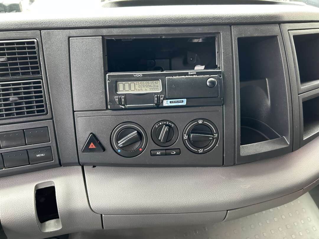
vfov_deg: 53.1
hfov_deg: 67.3
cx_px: 160
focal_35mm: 26
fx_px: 240
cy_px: 120
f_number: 1.5
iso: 125
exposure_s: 1/121
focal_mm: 5.7
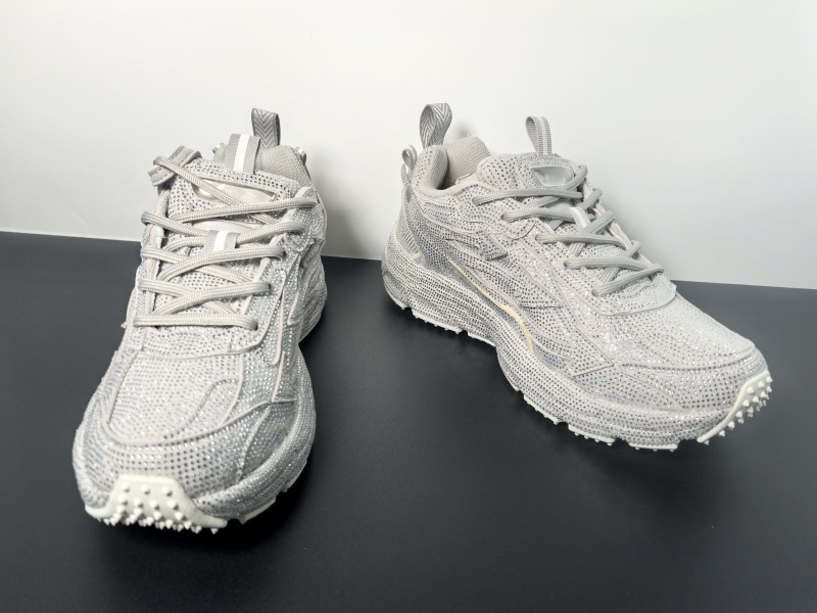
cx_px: 408
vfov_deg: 51.4
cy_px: 306
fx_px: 637
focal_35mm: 27
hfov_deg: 65.3
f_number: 2
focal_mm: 6.98
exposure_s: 1/355
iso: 50
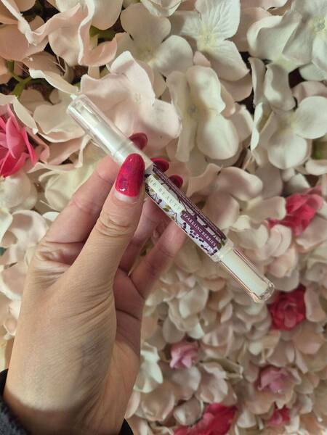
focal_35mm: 23
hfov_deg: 58.9
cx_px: 164
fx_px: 290
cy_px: 218
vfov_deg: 73.9
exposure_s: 1/100
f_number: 1.8
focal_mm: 5.4
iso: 50
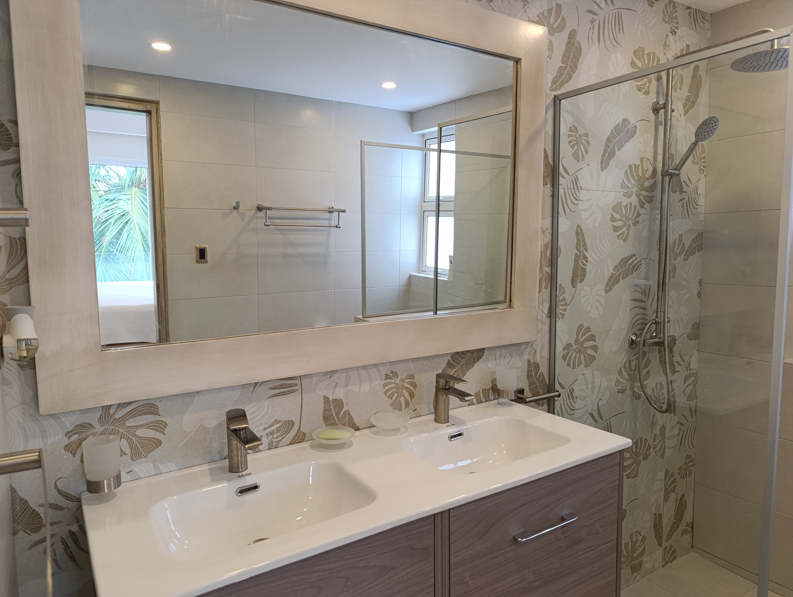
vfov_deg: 59.0
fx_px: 528
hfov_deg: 73.8
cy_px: 298
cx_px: 396
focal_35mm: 23
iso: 1000
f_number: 1.6
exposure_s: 1/100
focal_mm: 6.14
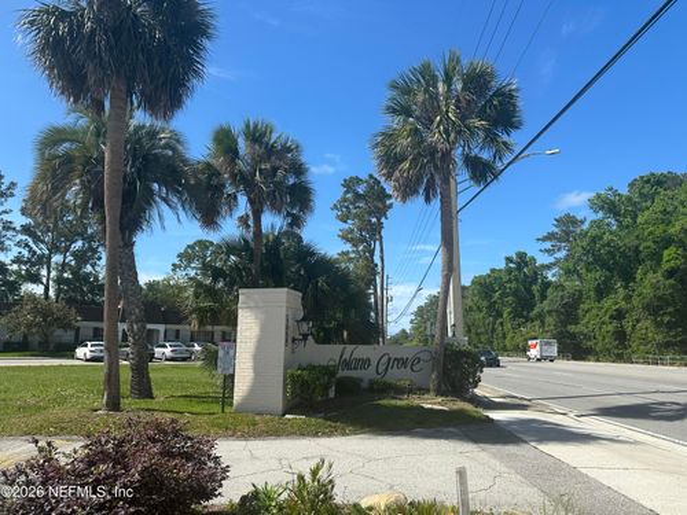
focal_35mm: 24
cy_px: 258
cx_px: 344
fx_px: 476
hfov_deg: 71.6
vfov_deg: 56.8
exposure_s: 1/3861
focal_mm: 6.86
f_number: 1.78
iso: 80
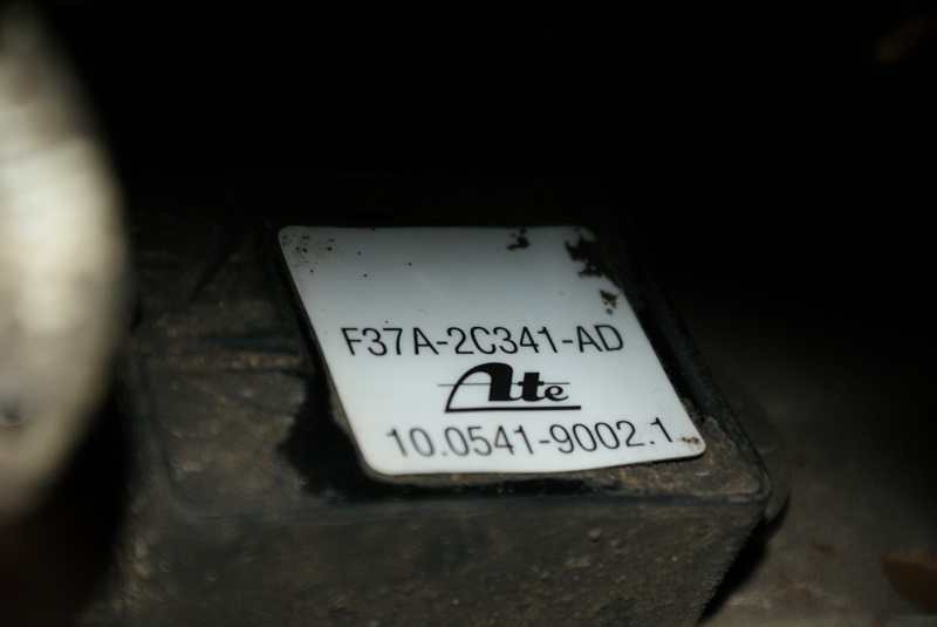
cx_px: 468
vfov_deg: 13.1
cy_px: 314
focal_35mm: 105
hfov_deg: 19.4
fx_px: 2735
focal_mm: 70
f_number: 6.3
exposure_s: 1/125
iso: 400
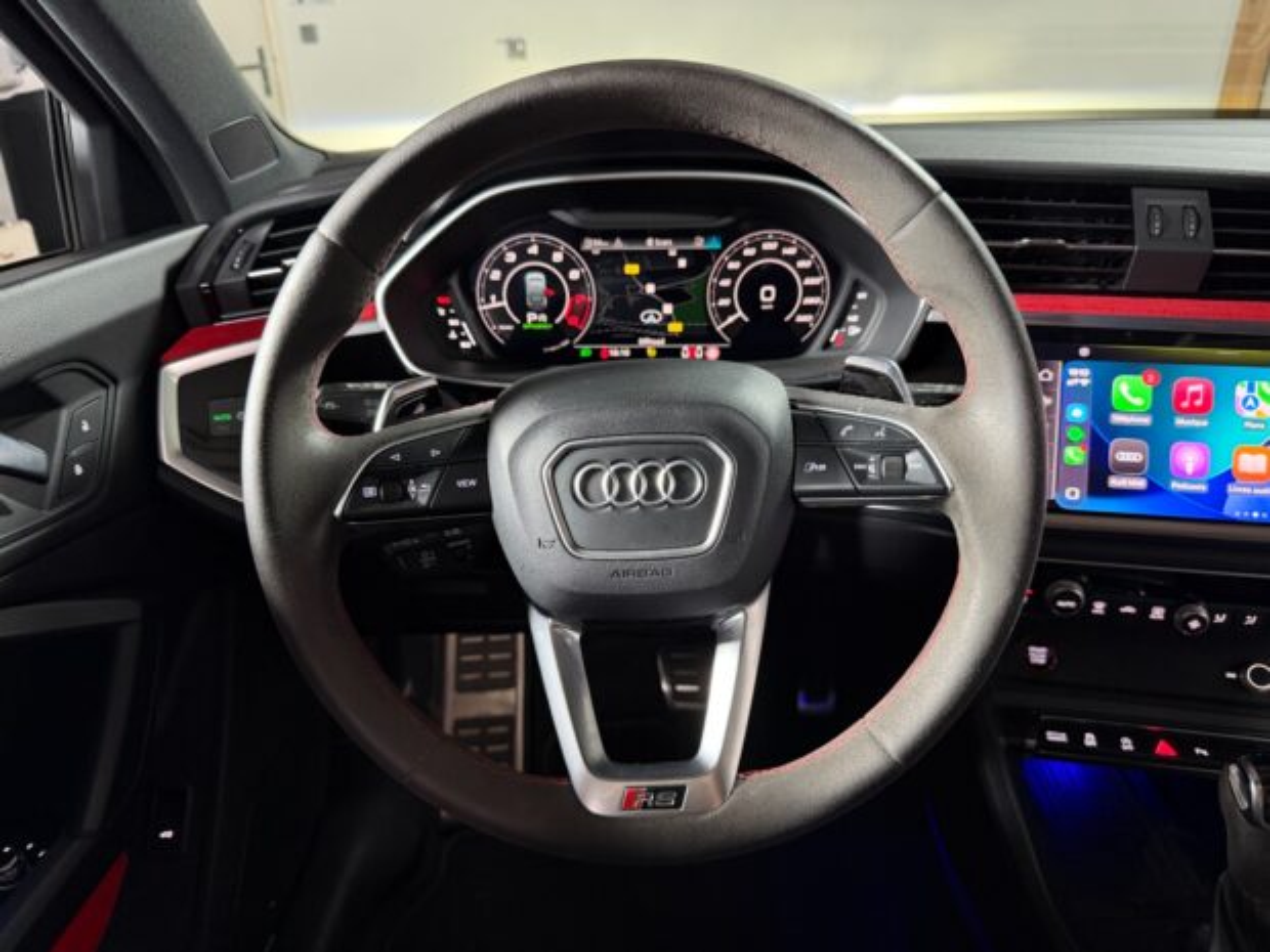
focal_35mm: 24
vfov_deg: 56.8
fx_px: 881
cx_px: 635
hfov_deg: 71.6
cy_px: 476
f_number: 1.78
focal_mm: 6.76
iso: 640
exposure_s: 1/33
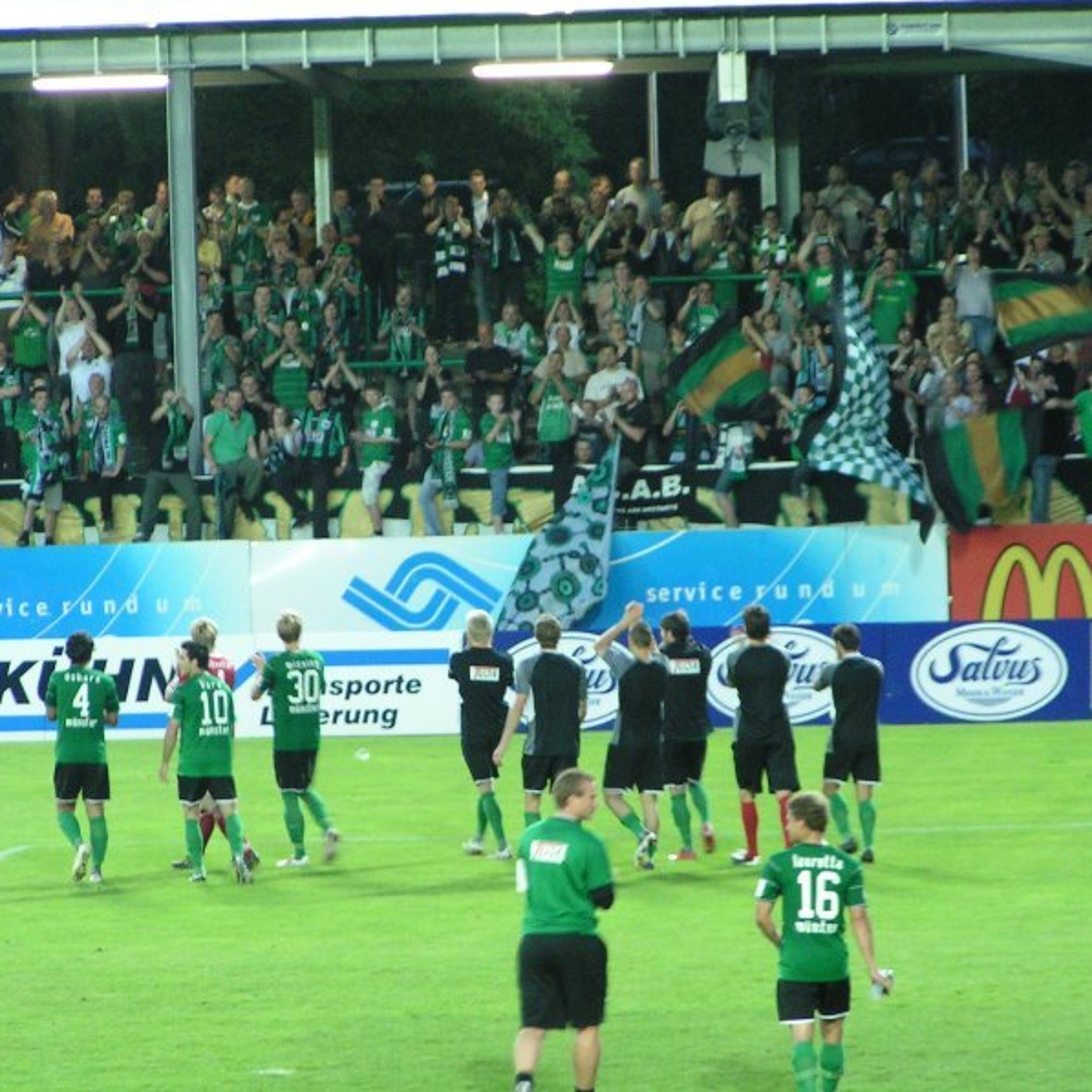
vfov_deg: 6.8
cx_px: 516
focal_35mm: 256
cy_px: 545
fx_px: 9137
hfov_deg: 6.8
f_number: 3.5
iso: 200
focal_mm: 33
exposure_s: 1/25
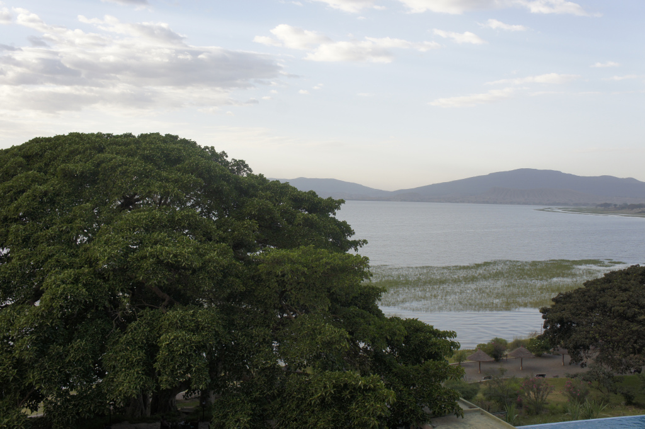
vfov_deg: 36.8
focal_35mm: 36
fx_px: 644
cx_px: 322
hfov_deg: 53.2
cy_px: 214
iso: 200
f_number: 6.3
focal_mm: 24
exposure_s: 1/125
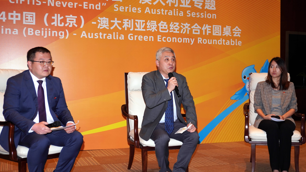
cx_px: 150
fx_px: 365
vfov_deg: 26.5
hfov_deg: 45.5
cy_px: 90
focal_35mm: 45
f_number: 4.5
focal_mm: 28
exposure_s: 1/60
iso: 320
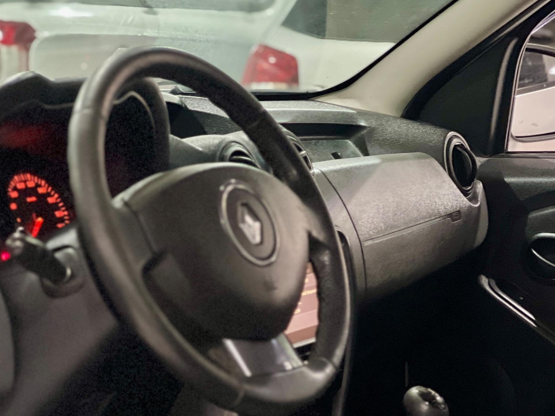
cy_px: 278
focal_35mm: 120
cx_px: 264
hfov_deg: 16.4
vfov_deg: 12.3
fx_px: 1924
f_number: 2.8
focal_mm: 9
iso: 400
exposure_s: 1/17
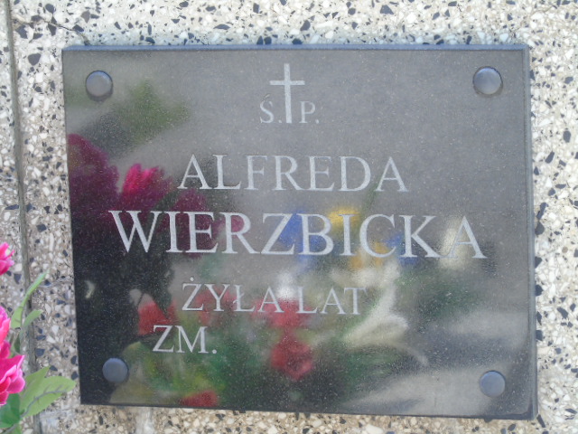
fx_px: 2705
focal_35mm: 162
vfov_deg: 9.2
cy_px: 217
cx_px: 289
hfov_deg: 12.2
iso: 200
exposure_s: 1/125
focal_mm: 29
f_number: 4.9
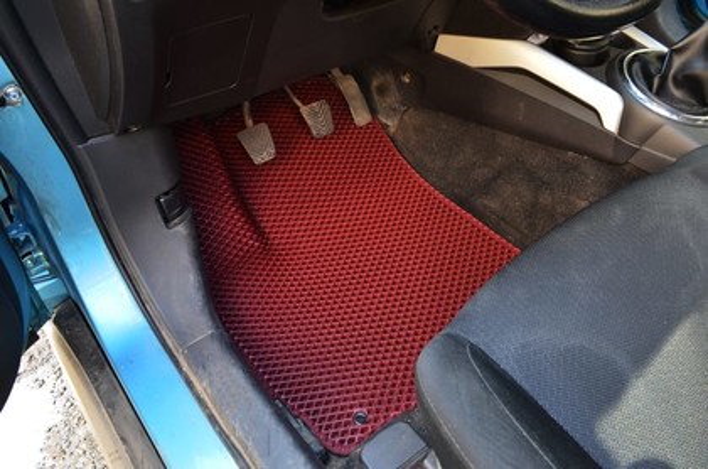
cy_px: 234
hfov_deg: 67.5
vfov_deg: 47.7
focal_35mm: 27
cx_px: 354
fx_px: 530
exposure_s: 1/15
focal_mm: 18
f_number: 8
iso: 800
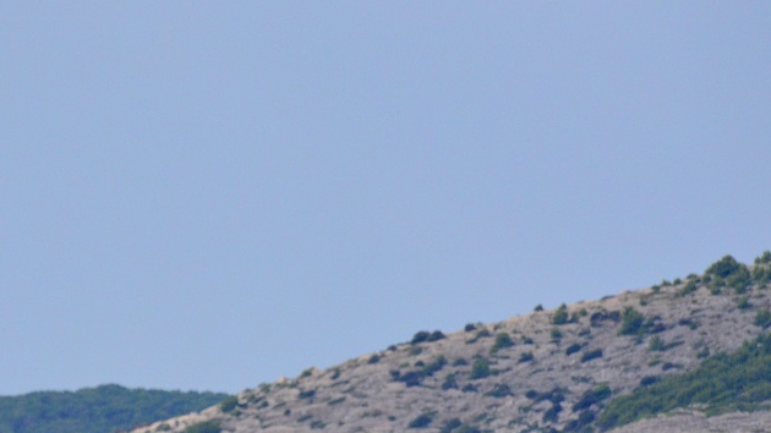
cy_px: 358
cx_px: 244
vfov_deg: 2.4
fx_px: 10158
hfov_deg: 4.3
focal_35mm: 497
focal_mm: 200
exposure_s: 1/8000
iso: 1800
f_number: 5.6
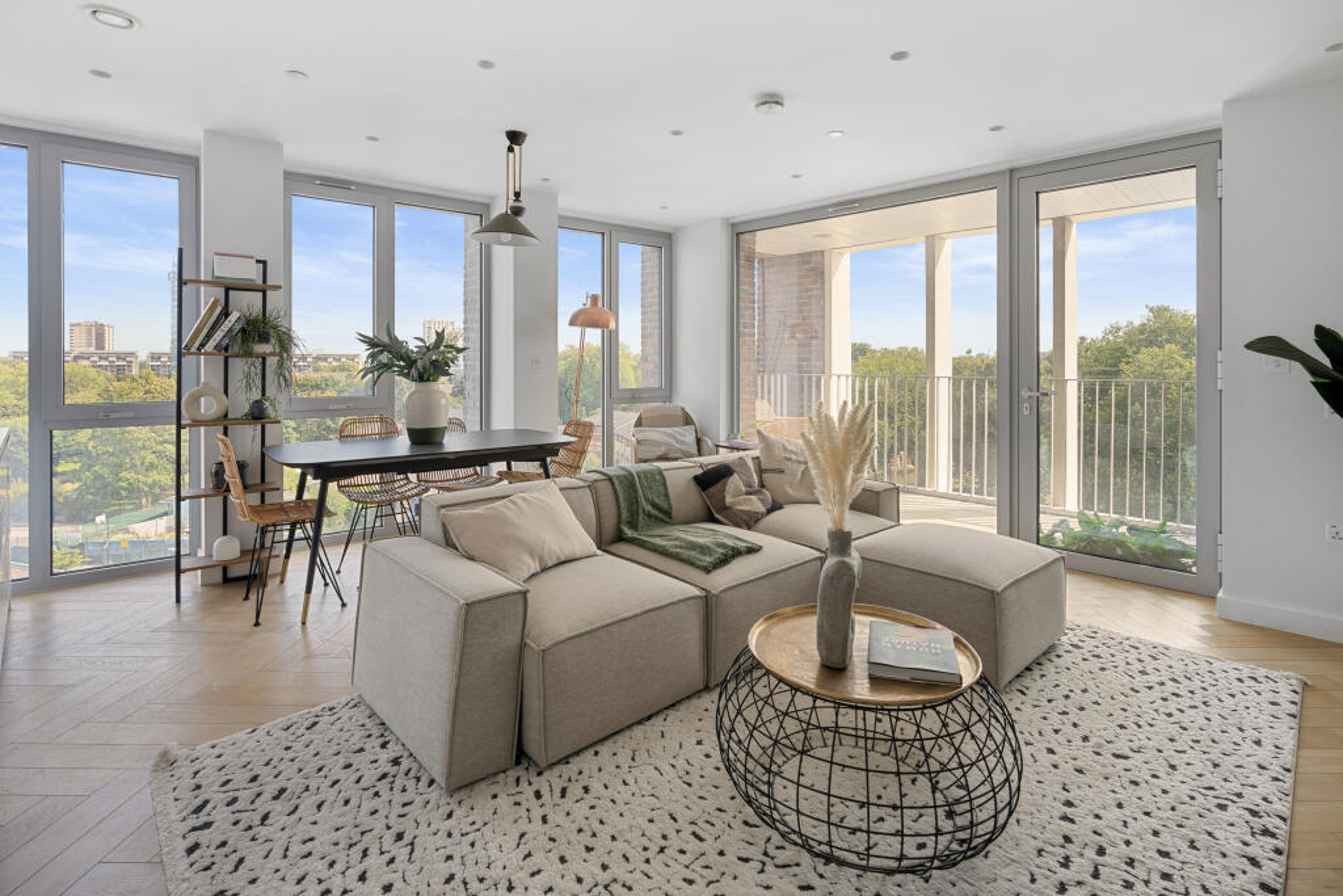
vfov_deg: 73.8
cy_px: 448
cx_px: 672
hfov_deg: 96.7
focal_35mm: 16
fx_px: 597
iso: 50
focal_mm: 16
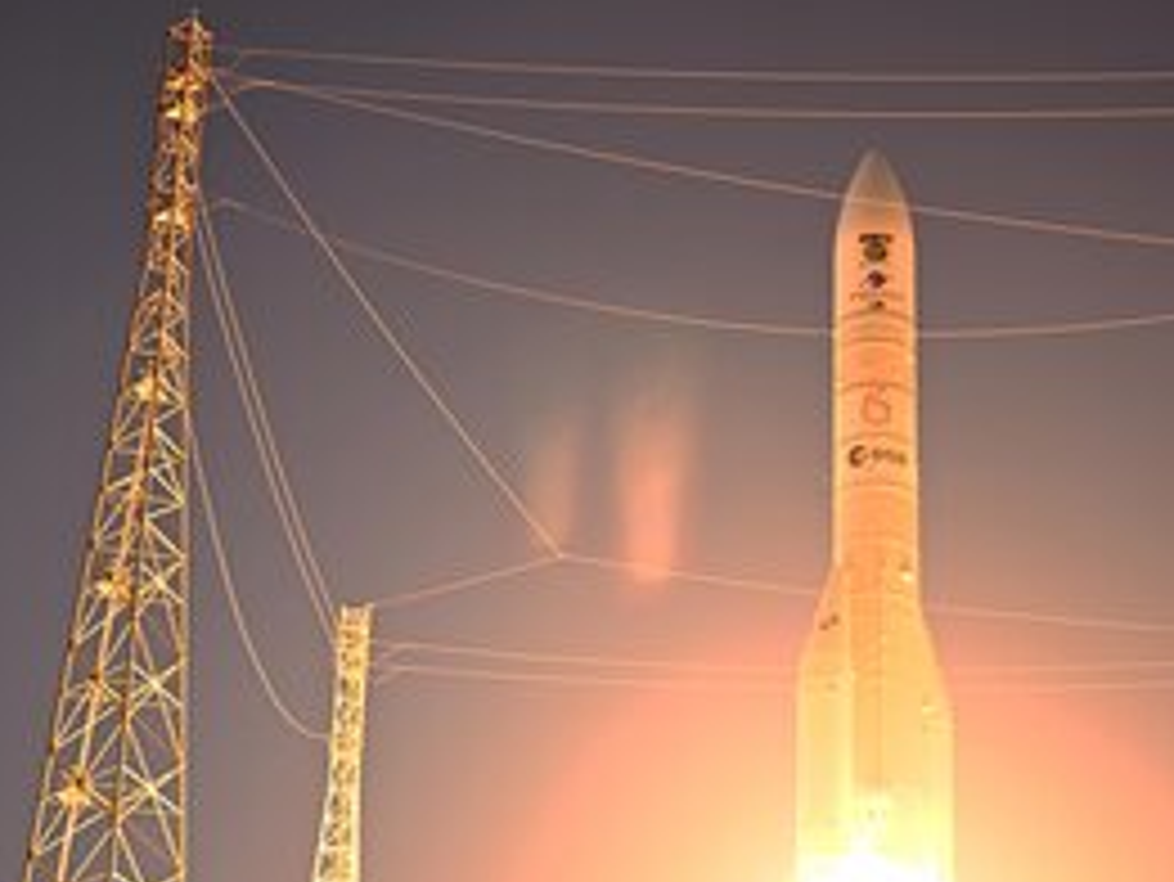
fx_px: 3122
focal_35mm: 92
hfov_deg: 21.3
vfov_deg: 16.0
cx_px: 699
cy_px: 711
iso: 400
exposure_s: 1/1600
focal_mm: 50
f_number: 2.8
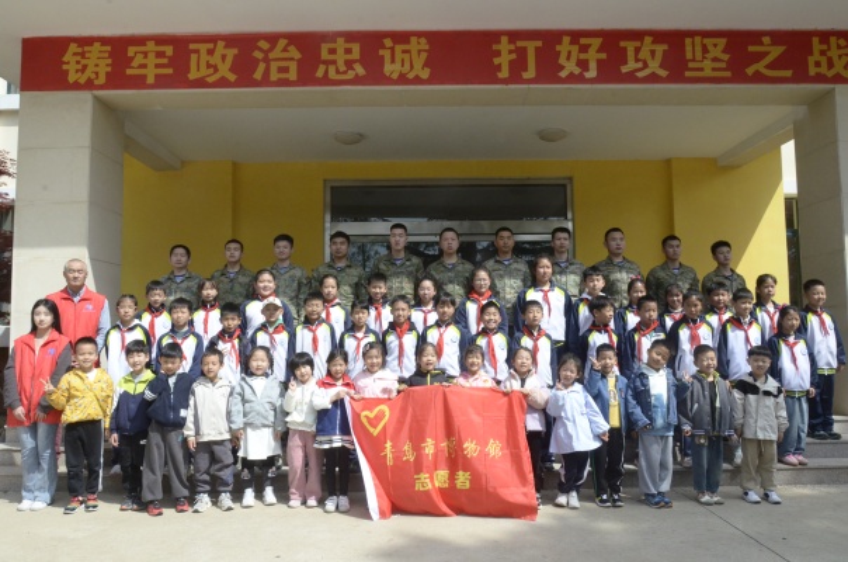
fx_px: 635
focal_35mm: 27
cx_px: 424
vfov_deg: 47.7
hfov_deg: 67.5
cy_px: 281
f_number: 16
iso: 2000
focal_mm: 18
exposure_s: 1/1000
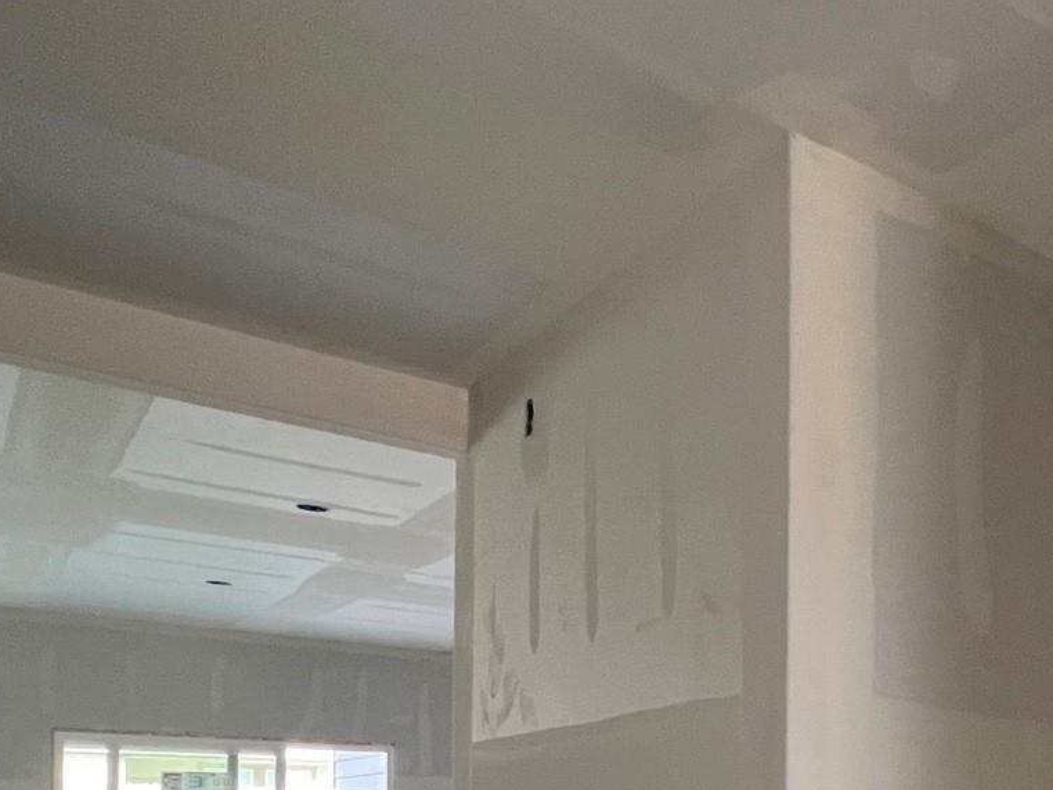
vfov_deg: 36.0
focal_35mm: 35
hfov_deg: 41.2
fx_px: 1065
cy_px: 818
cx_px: 1176
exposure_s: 1/80
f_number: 1.8
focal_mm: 1.57
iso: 250
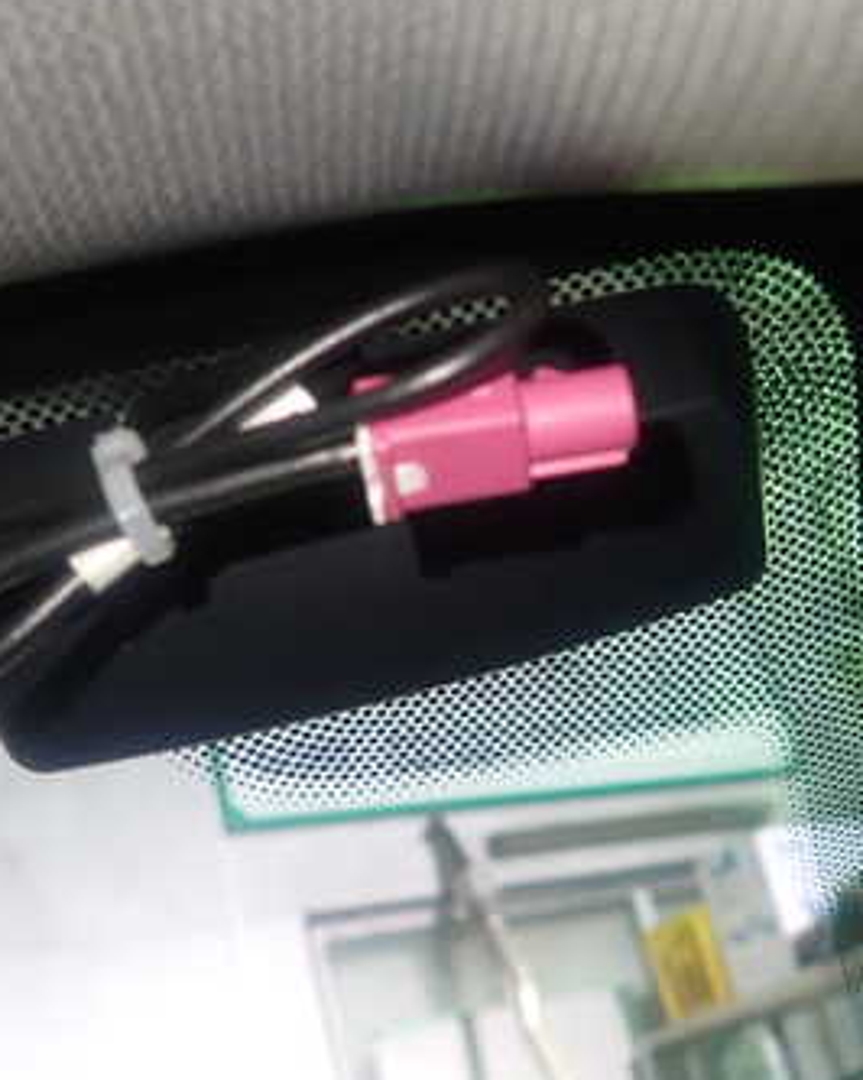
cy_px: 555
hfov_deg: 34.1
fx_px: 1406
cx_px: 490
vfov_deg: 42.0
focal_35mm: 44
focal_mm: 4.5
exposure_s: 1/60
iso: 200
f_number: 2
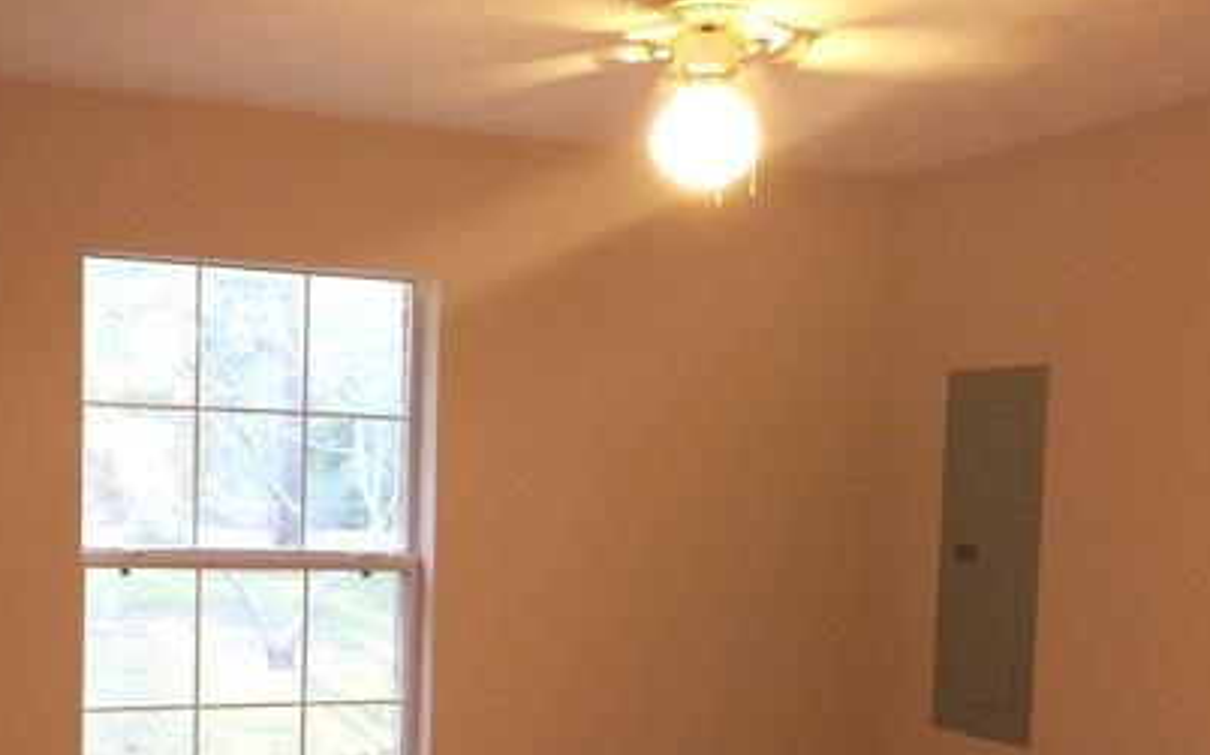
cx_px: 485
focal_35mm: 49
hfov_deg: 40.9
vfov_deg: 25.9
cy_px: 593
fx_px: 1615
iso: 40
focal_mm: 4.15
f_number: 2.2
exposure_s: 1/15
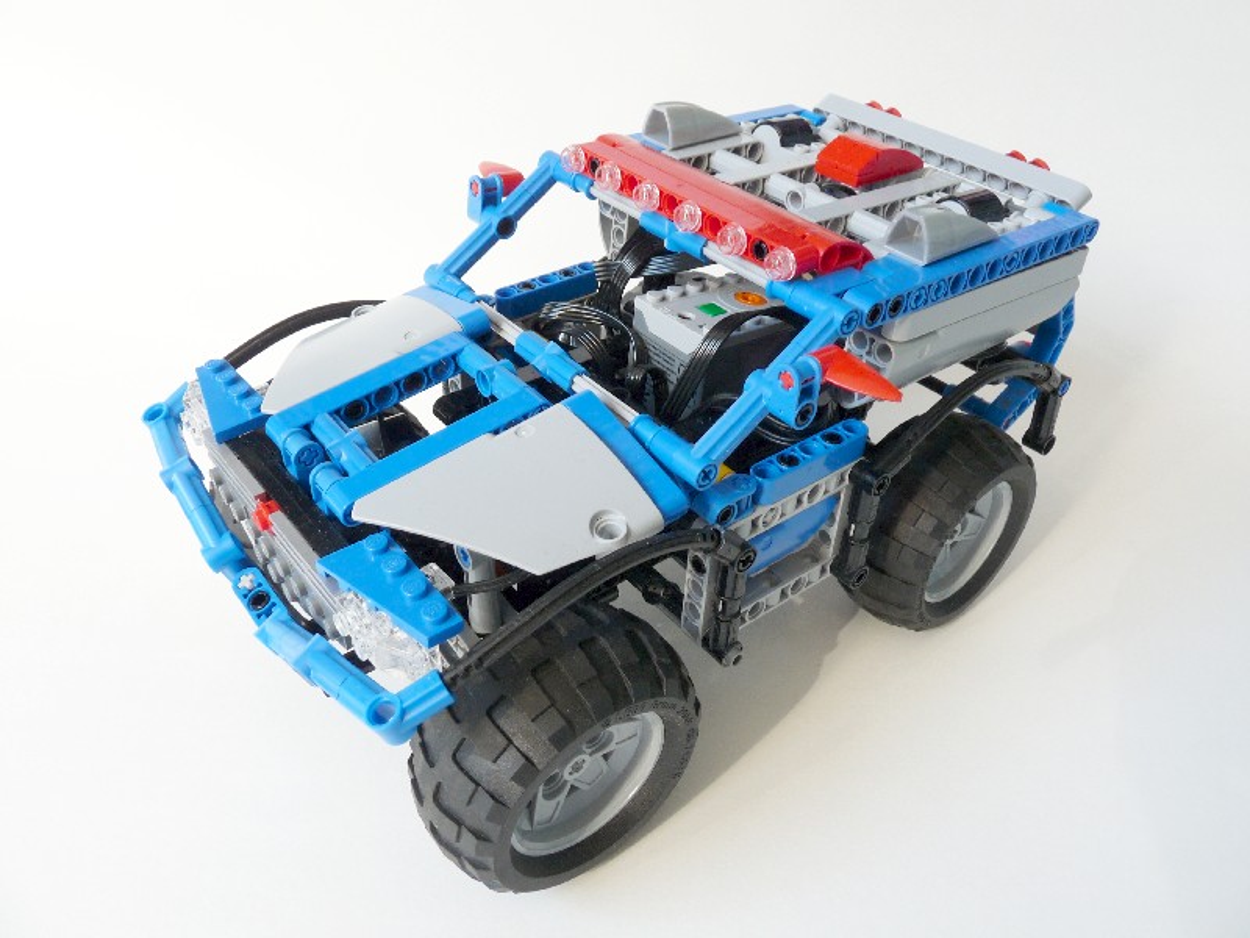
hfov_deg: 65.3
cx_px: 625
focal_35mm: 27
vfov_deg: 51.4
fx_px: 975
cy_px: 469
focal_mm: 4.8
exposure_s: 1/13
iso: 100
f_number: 4.5
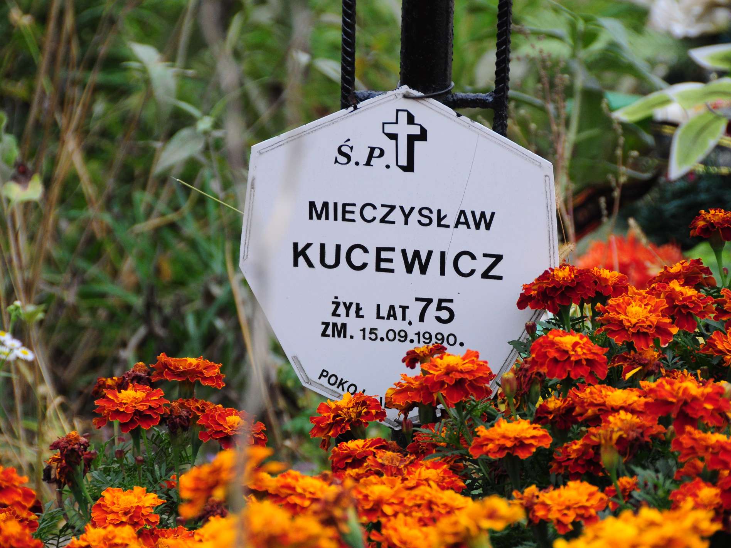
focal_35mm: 277
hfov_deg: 7.2
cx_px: 407
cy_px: 274
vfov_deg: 5.4
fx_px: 5850
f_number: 7.1
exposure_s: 1/800
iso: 640
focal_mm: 170
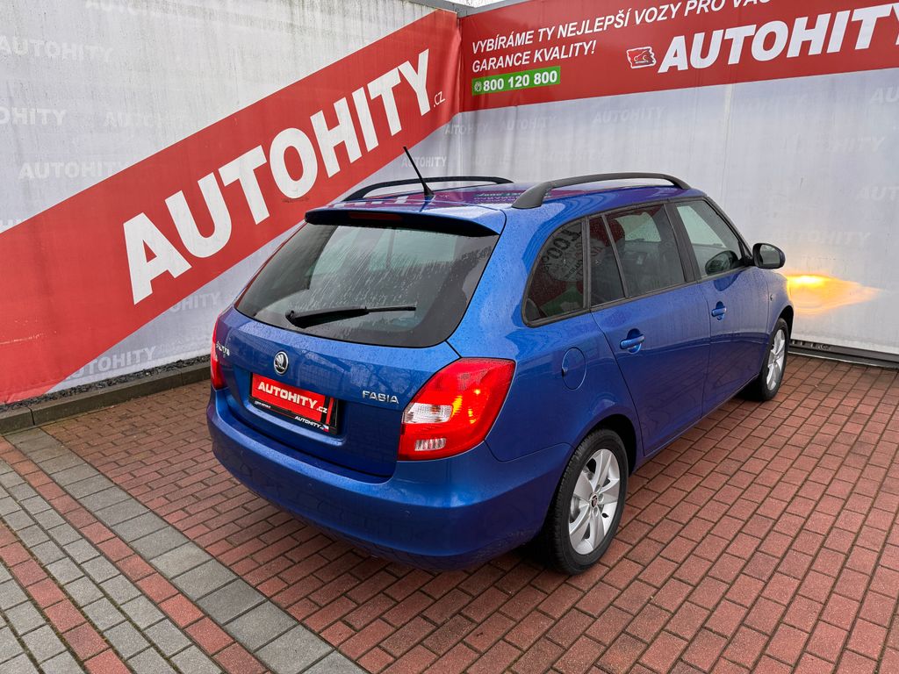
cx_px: 450
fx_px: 623
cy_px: 337
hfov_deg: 71.6
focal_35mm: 24
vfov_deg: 56.8
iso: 200
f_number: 1.78
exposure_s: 1/78
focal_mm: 6.86
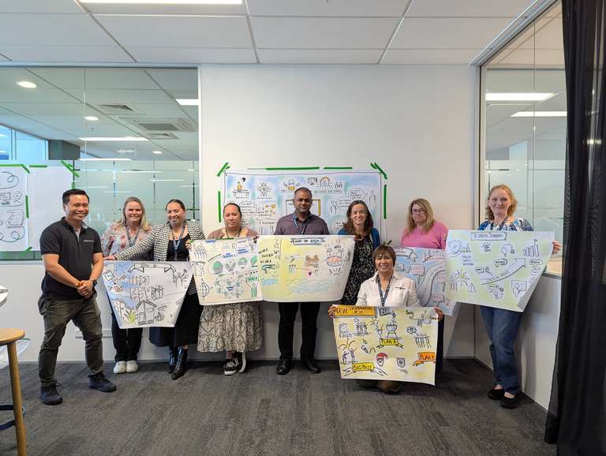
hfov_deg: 71.5
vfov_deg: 56.9
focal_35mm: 24
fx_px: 421
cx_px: 303
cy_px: 228
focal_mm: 6.81
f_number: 1.85
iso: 350
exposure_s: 1/134
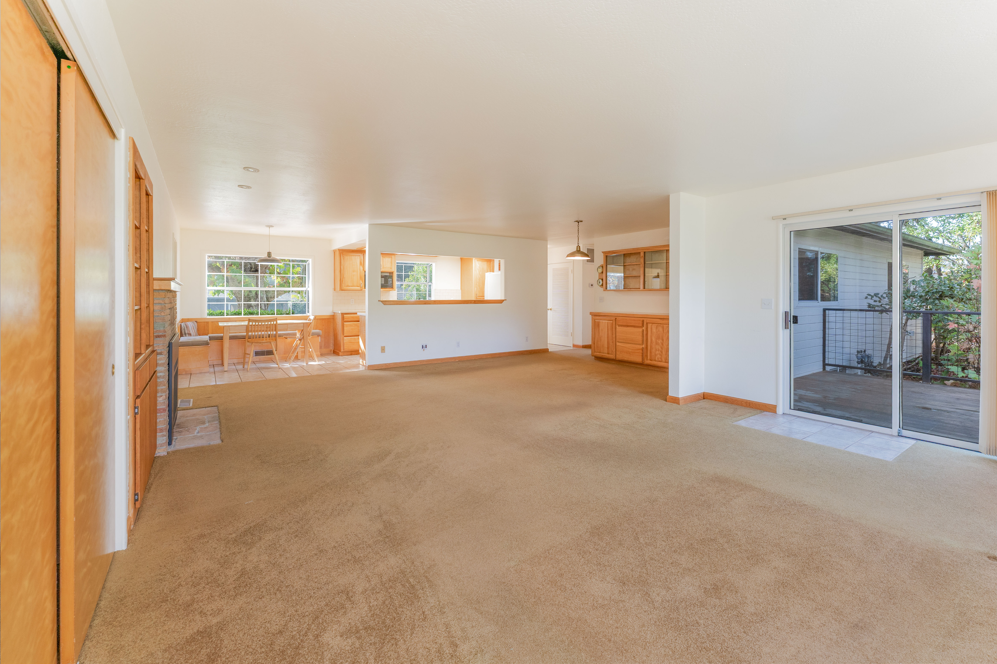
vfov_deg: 61.9
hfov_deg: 83.9
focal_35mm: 20
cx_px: 524
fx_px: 554
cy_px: 316
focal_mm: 19
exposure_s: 1/2000
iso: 320
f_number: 8
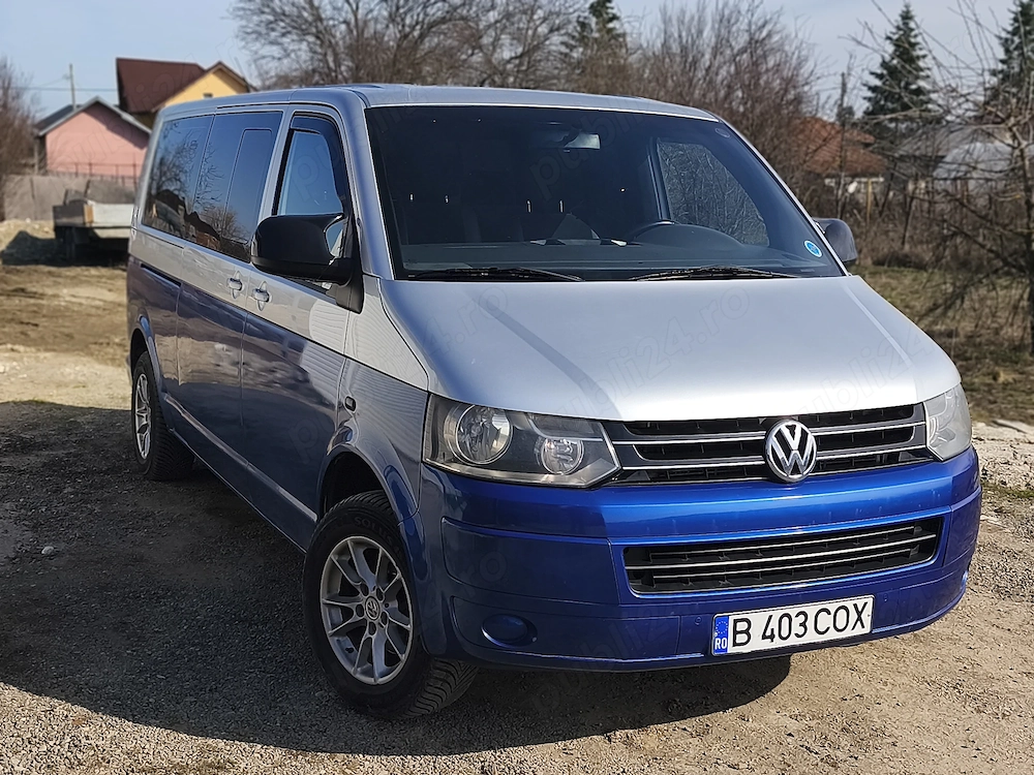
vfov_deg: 31.5
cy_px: 388
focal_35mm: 46
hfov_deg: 41.2
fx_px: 1374
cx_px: 517
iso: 50
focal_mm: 6.18
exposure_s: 1/1368
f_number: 1.65
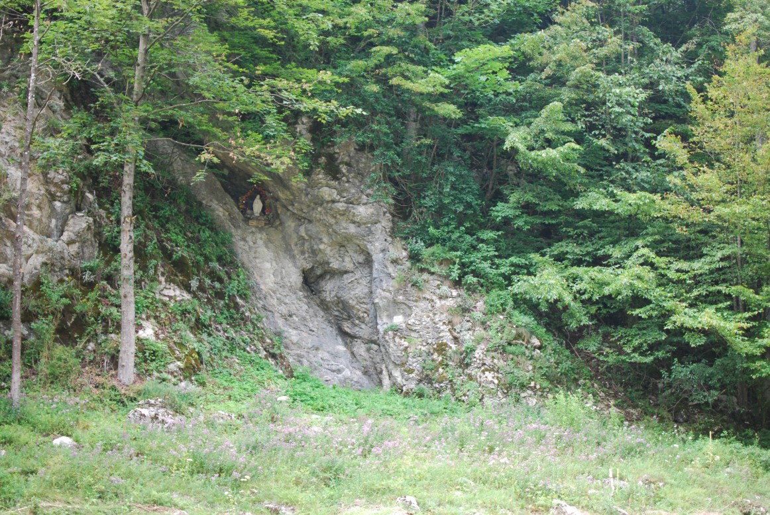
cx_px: 385
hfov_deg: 37.8
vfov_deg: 25.8
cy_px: 258
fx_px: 1124
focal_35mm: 52
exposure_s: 1/640
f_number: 1.8
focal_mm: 35
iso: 400
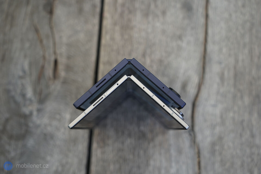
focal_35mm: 43
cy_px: 87
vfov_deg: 31.2
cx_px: 130
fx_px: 312
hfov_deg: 45.4
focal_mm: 43
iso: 250
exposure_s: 1/125
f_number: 4
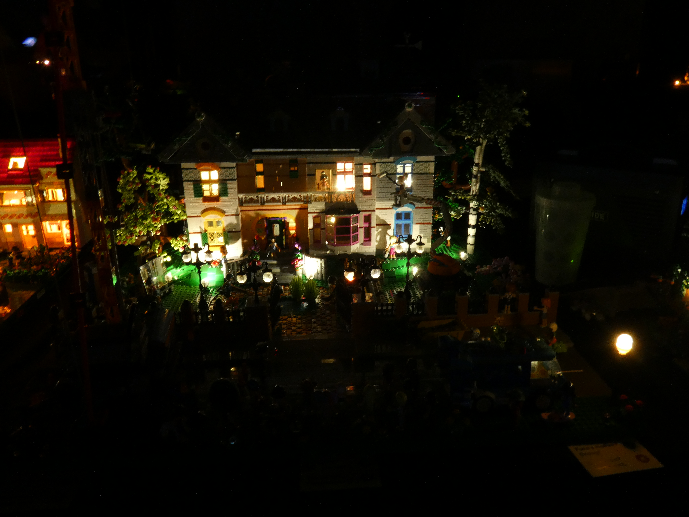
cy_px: 258
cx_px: 344
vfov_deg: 49.7
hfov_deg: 63.4
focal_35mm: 28
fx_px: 557
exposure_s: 2
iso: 200
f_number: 5
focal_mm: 5
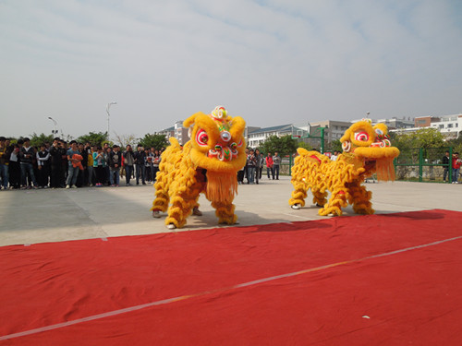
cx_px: 231
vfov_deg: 54.9
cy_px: 173
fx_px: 334
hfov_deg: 69.4
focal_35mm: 25
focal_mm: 4.5
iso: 100
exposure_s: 1/500
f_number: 6.6
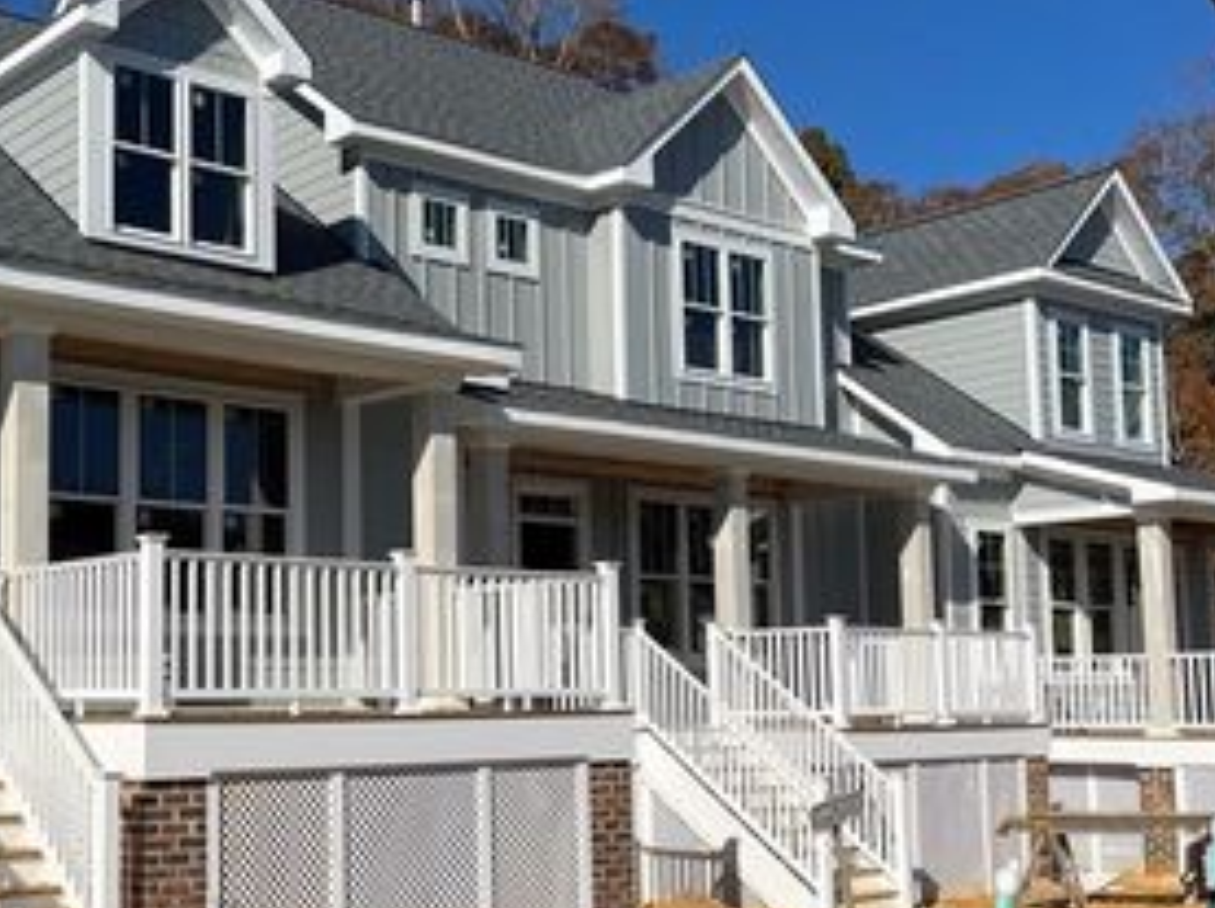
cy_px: 529
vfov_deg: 30.8
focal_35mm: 47
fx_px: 1648
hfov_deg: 39.6
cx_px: 338
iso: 50
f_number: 1.6
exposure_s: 1/8403
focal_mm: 5.1
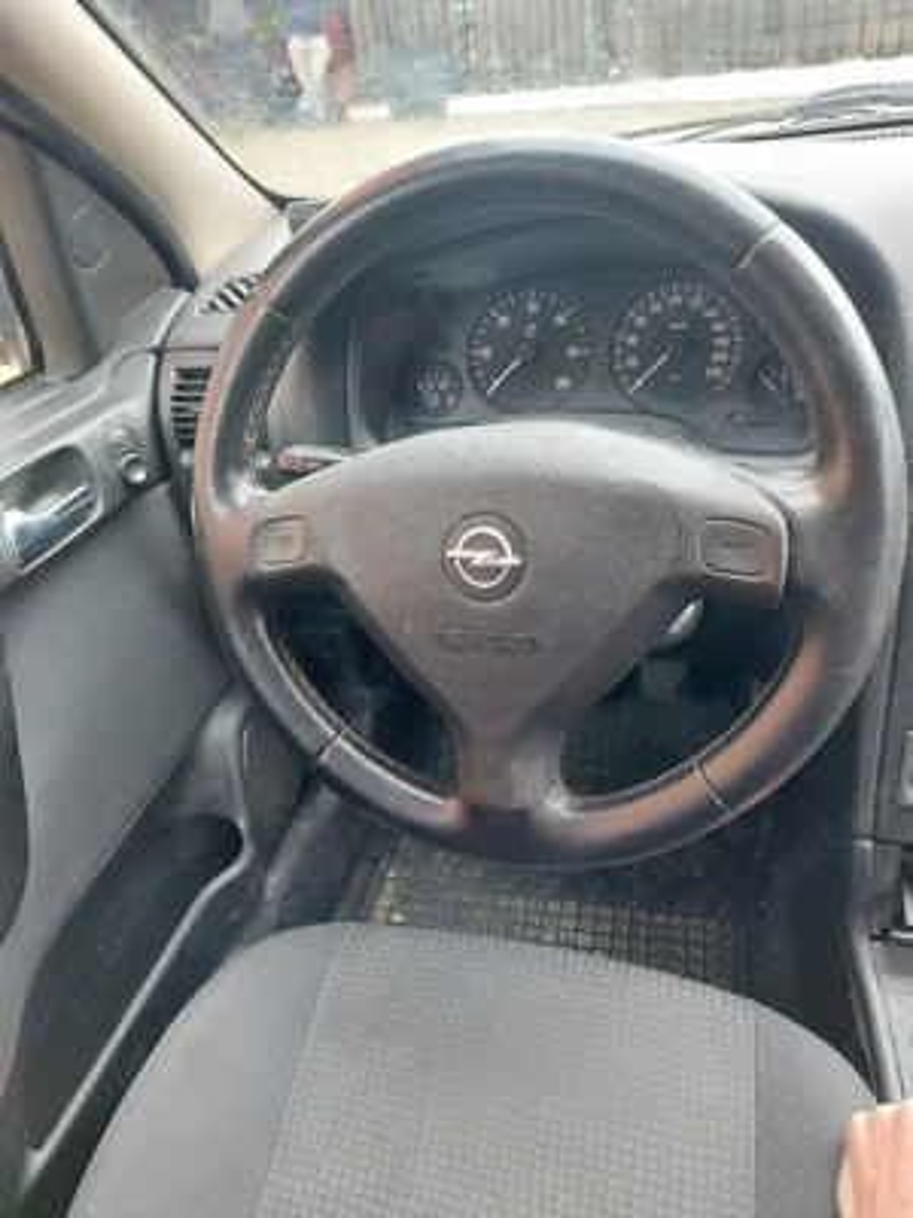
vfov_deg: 71.6
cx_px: 456
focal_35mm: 24
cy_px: 609
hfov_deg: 56.8
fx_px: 844
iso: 640
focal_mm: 5.23
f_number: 1.8
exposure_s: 1/50
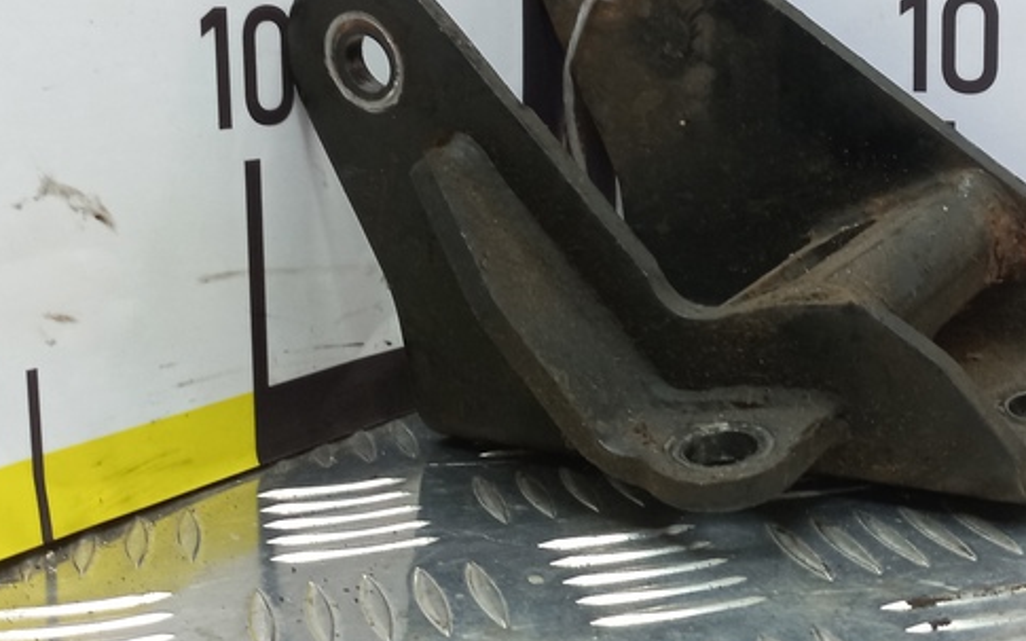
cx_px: 713
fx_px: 1566
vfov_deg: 23.1
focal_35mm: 56
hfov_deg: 35.8
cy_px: 254
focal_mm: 4.6
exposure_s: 1/50
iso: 80
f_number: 1.8
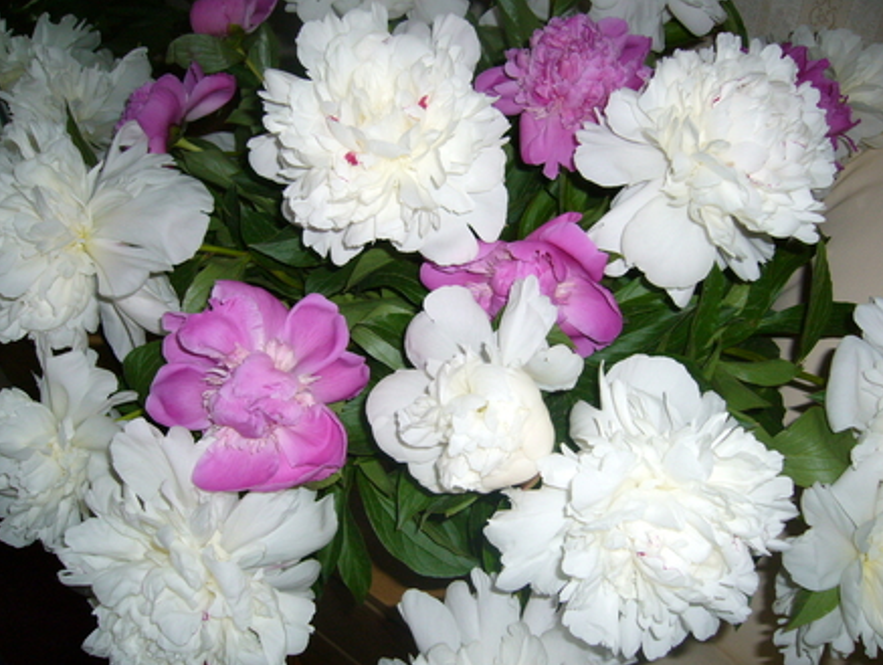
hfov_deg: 51.3
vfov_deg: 39.7
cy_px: 340
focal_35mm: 36
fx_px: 920
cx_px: 443
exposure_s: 1/30
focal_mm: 5.8
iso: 100
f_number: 2.8
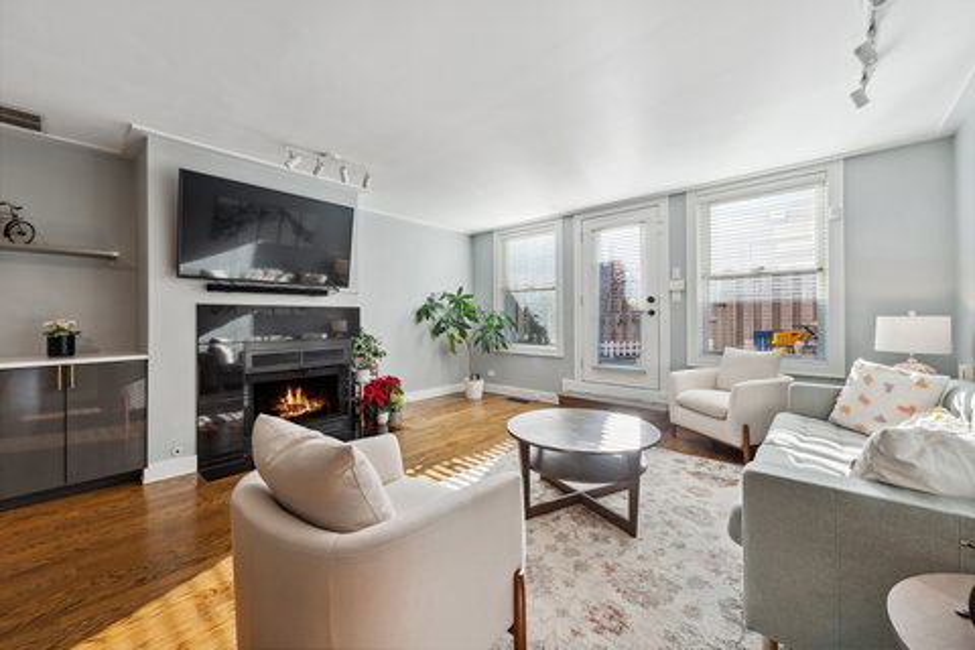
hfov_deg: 104.3
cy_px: 325
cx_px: 488
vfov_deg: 81.2
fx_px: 379
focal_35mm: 14
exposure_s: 1/6
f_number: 9
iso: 100
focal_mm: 14
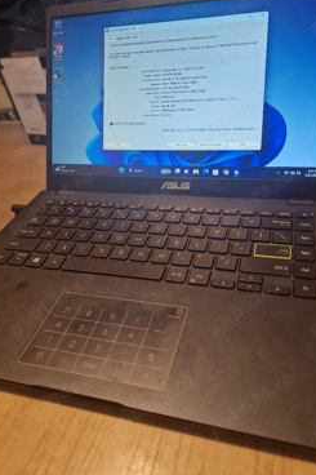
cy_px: 218
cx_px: 177
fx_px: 343
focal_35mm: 26
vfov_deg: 69.3
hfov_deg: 49.4
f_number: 1.8
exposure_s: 1/100
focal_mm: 6.4
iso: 250
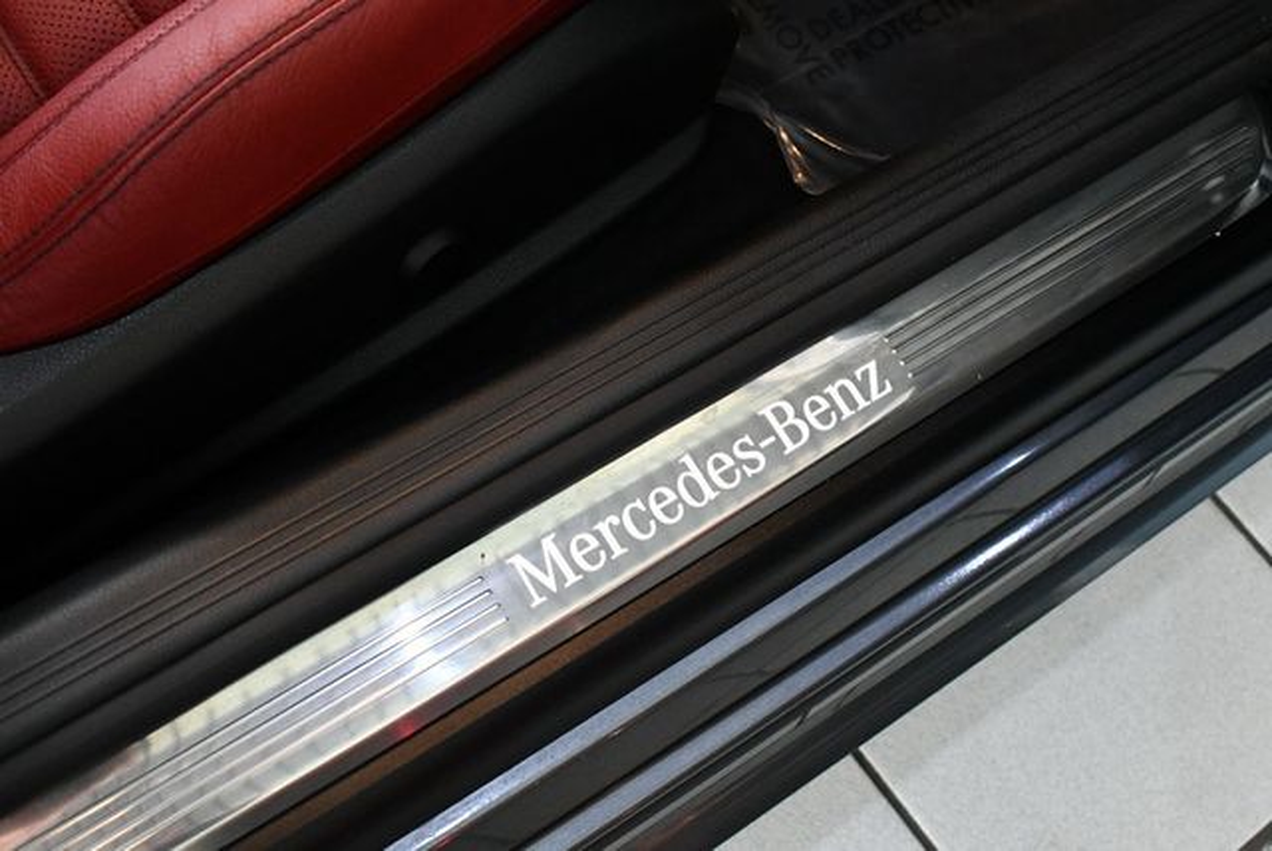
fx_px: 1697
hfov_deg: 41.1
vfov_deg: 28.1
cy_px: 426
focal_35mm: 48
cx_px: 636
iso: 2200
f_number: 4
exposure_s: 1/125
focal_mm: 24
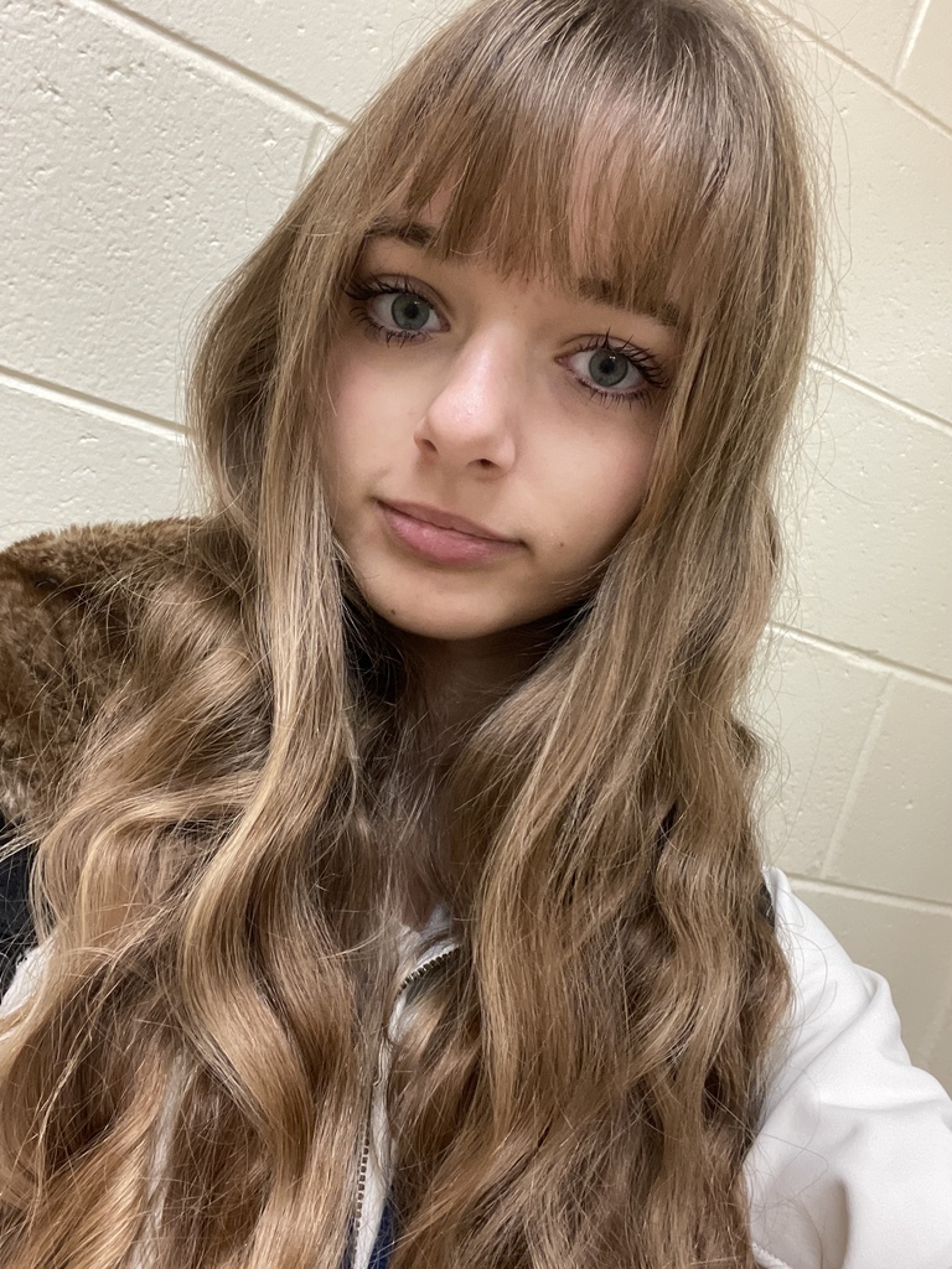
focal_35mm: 30
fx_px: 1100
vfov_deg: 60.0
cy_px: 634
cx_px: 476
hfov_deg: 46.8
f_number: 2.2
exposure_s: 1/40
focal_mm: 2.71
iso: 400
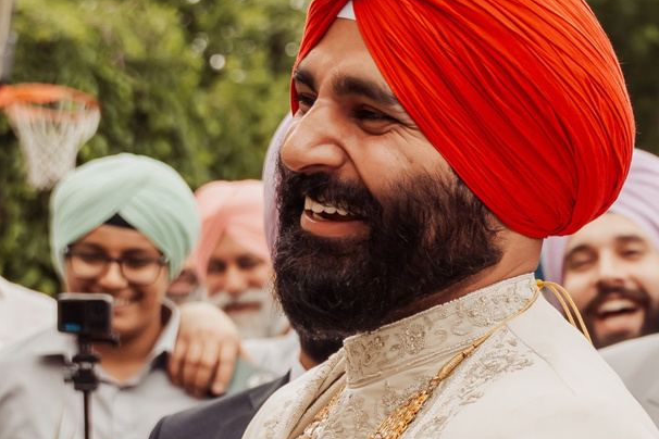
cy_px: 385
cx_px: 676
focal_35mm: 132
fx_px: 2421
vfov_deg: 10.3
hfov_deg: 15.2
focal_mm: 31.3
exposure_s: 1/1250
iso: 100
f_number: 2.8
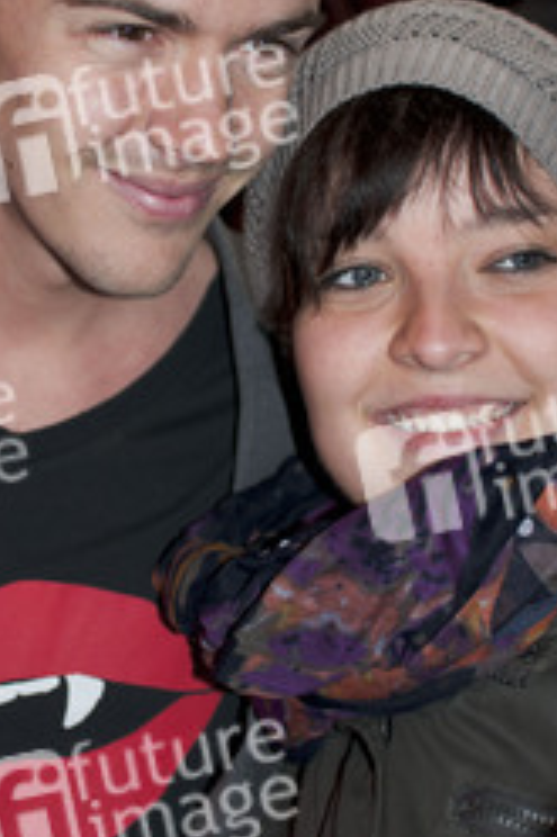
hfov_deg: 16.1
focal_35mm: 85
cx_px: 224
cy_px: 294
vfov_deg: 23.9
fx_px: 1971
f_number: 2.5
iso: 320
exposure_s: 1/100
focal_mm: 35
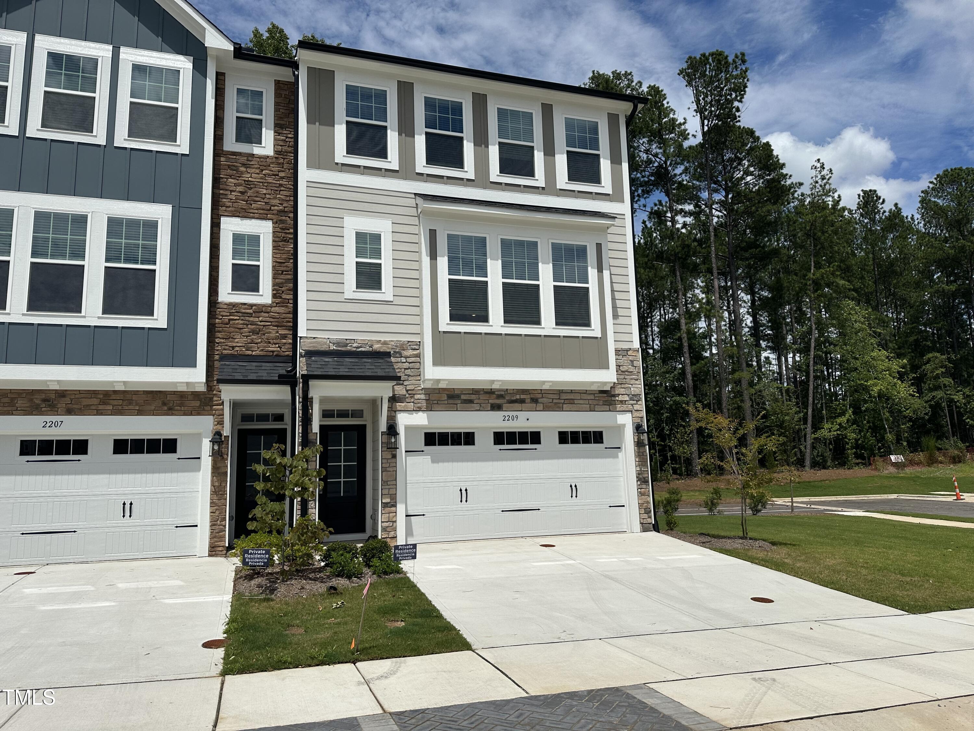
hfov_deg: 71.6
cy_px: 366
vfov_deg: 56.8
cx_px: 487
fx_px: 675
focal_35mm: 24
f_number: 1.78
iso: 80
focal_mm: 6.86
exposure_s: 1/13699
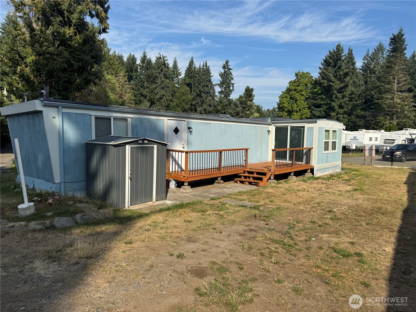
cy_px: 156
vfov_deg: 56.8
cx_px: 208
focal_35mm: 24
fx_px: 288
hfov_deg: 71.6
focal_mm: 6.76
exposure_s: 1/5348
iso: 80
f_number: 1.78
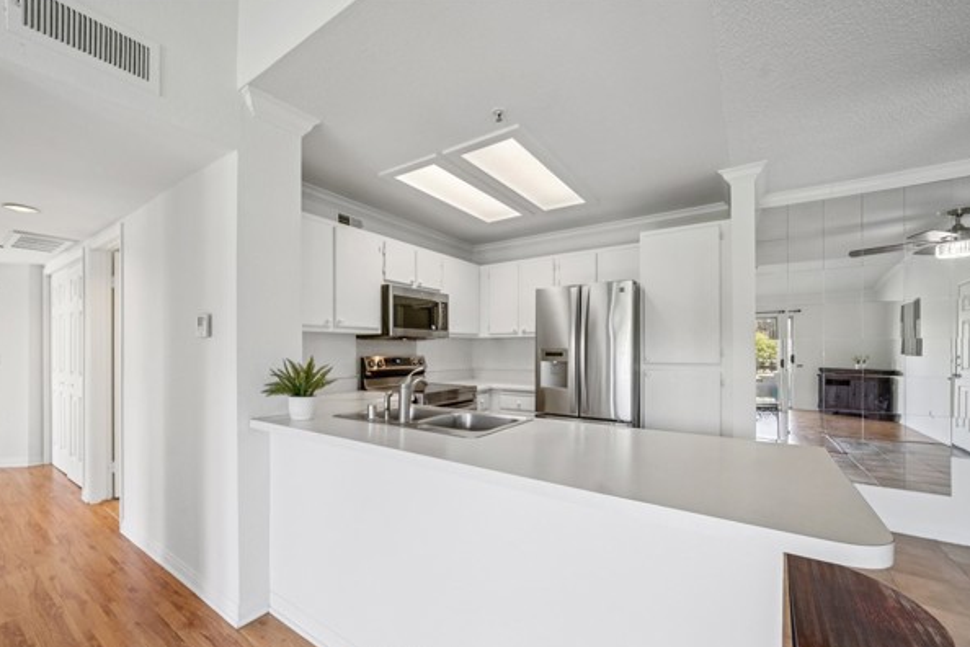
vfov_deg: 81.1
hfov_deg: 104.2
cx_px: 459
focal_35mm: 14
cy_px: 340
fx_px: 377
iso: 400
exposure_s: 1/20
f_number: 8
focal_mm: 13
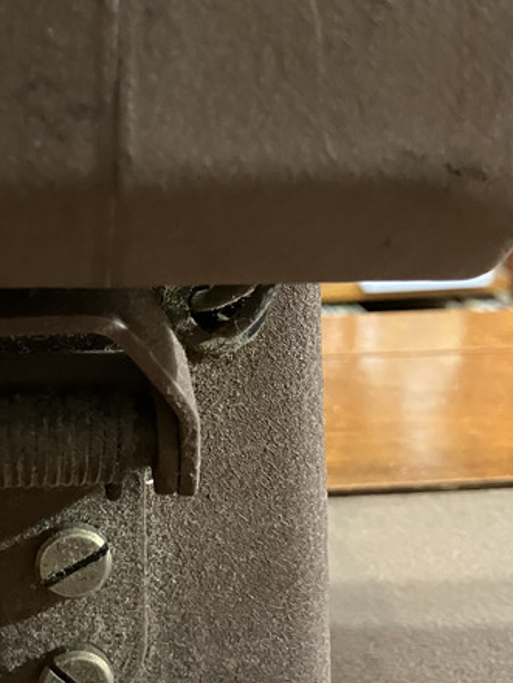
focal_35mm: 64
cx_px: 149
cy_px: 282
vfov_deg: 30.2
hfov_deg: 22.8
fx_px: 1264
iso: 640
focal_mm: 3.99
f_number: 1.8
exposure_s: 1/30
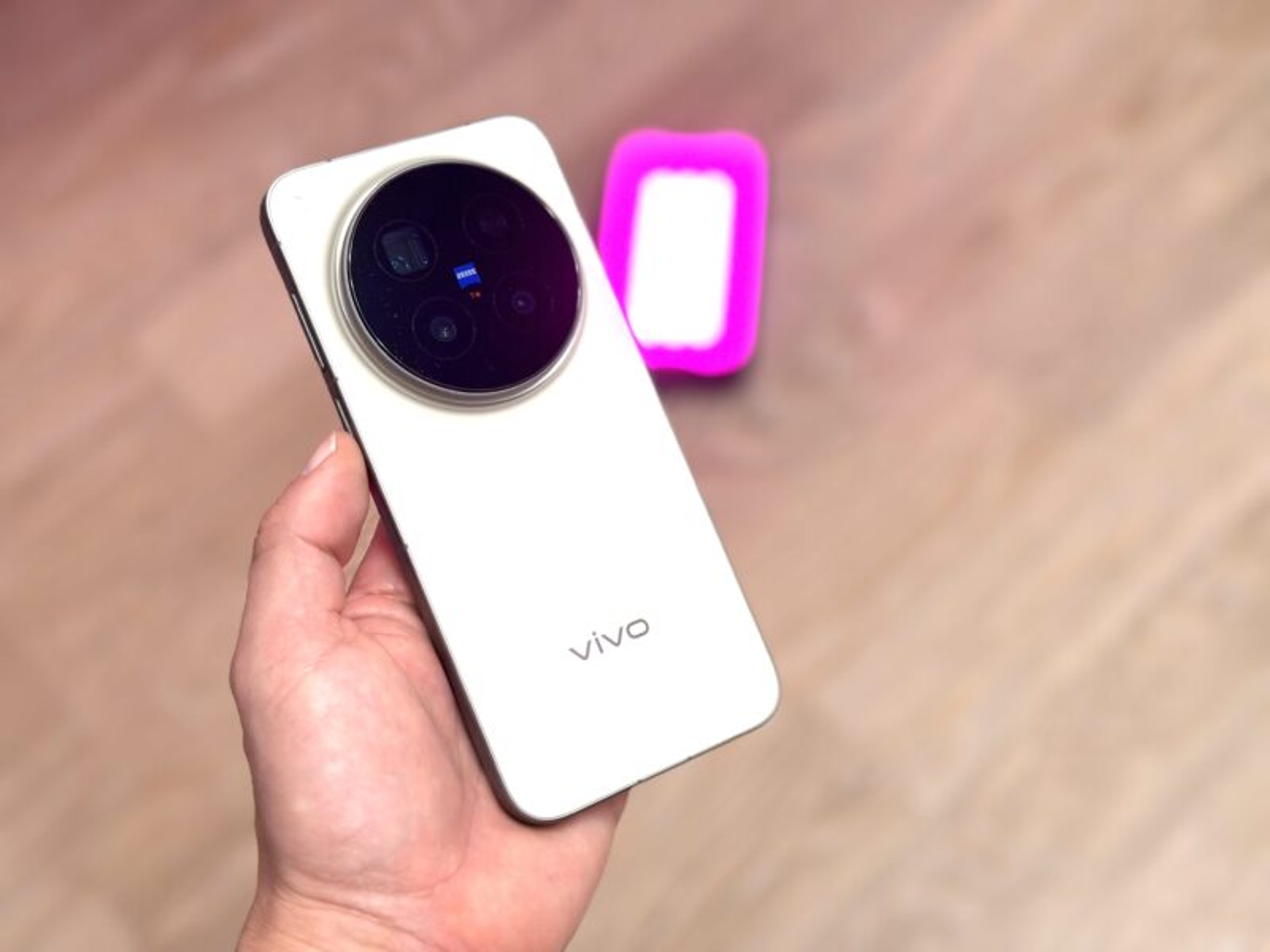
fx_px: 1761
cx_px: 635
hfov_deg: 39.7
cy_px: 476
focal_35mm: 48
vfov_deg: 30.3
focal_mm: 6.76
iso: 100
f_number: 1.78
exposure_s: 1/100
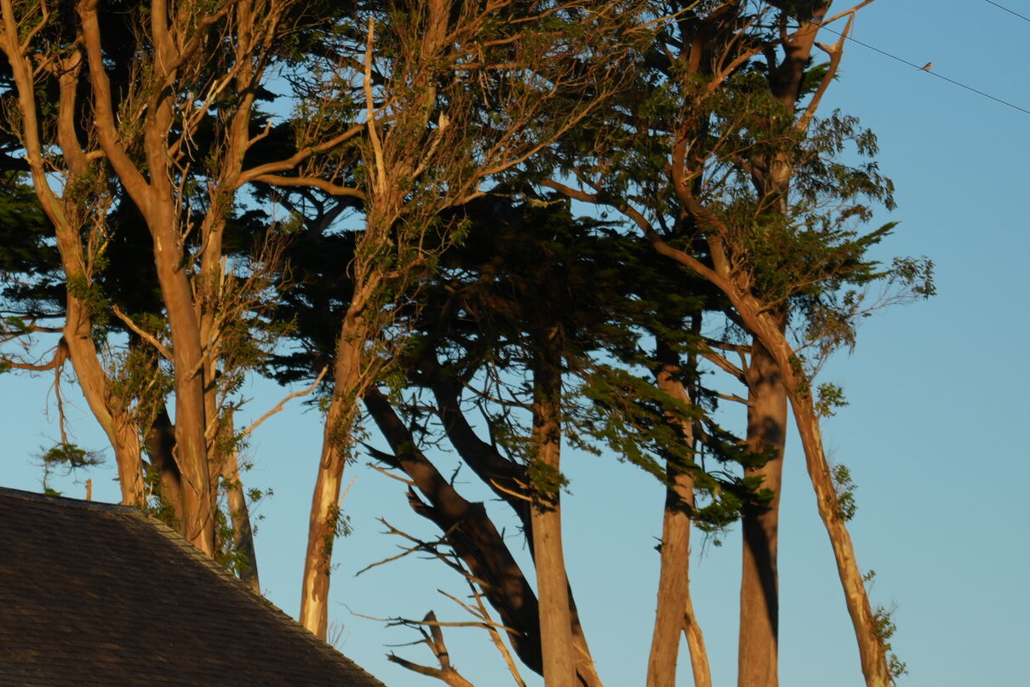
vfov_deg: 5.9
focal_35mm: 232
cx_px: -348
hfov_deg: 8.7
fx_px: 6638
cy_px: 478
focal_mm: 65
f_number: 5.6
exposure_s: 1/400
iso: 100
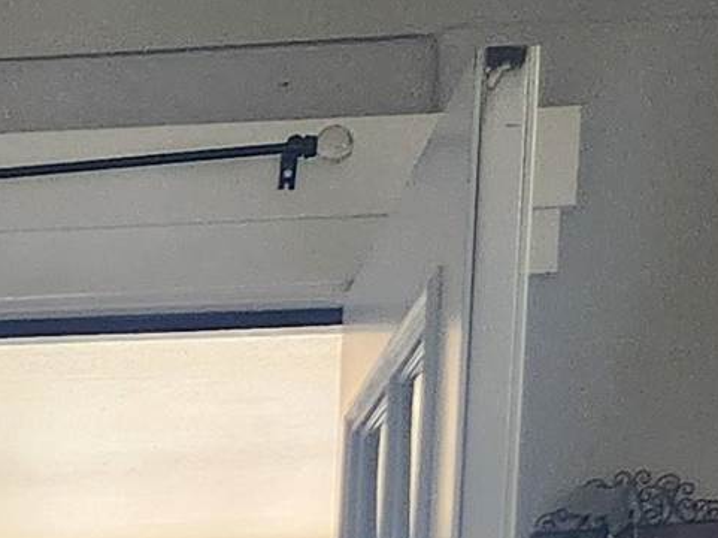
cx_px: -387
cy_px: 1529
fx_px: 3047
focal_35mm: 147
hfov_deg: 12.7
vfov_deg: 8.6
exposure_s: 1/120
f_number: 1.8
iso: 400
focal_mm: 5.4
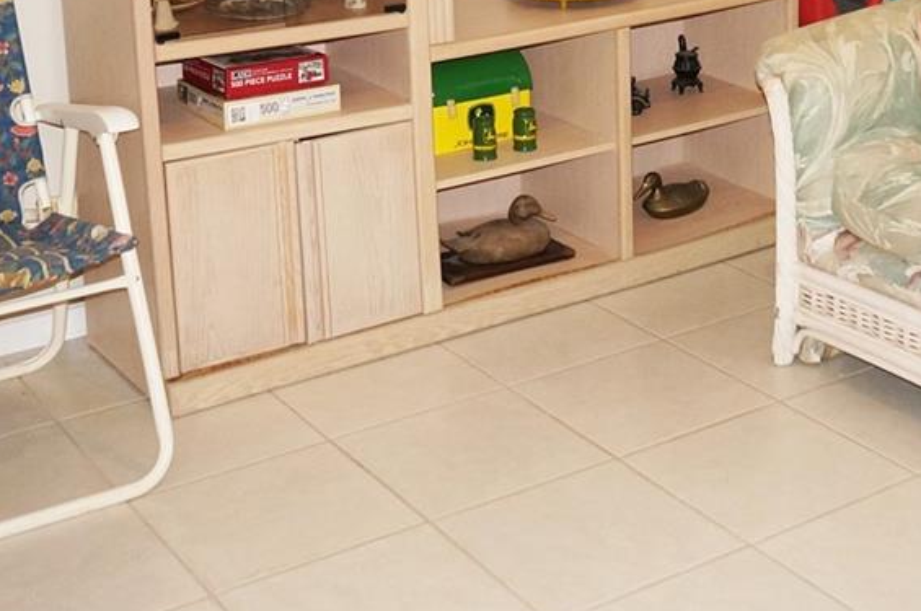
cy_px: -46
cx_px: 703
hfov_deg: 29.2
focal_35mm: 68
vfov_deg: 19.2
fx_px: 1737
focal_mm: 16
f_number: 4
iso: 640
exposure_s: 1/160
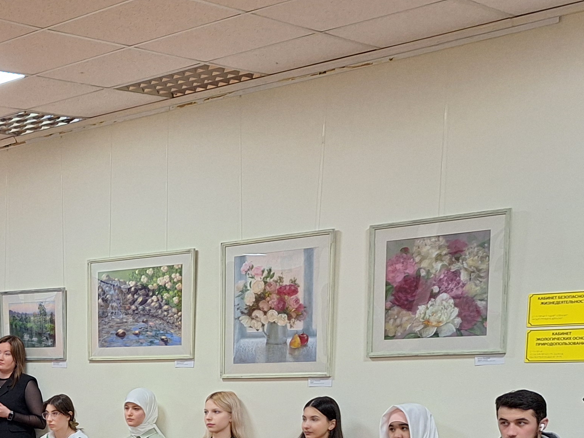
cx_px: -132
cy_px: 552
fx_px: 1029
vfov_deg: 21.9
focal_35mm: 61
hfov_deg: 27.5
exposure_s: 1/50
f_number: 1.8
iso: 200
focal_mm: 5.54
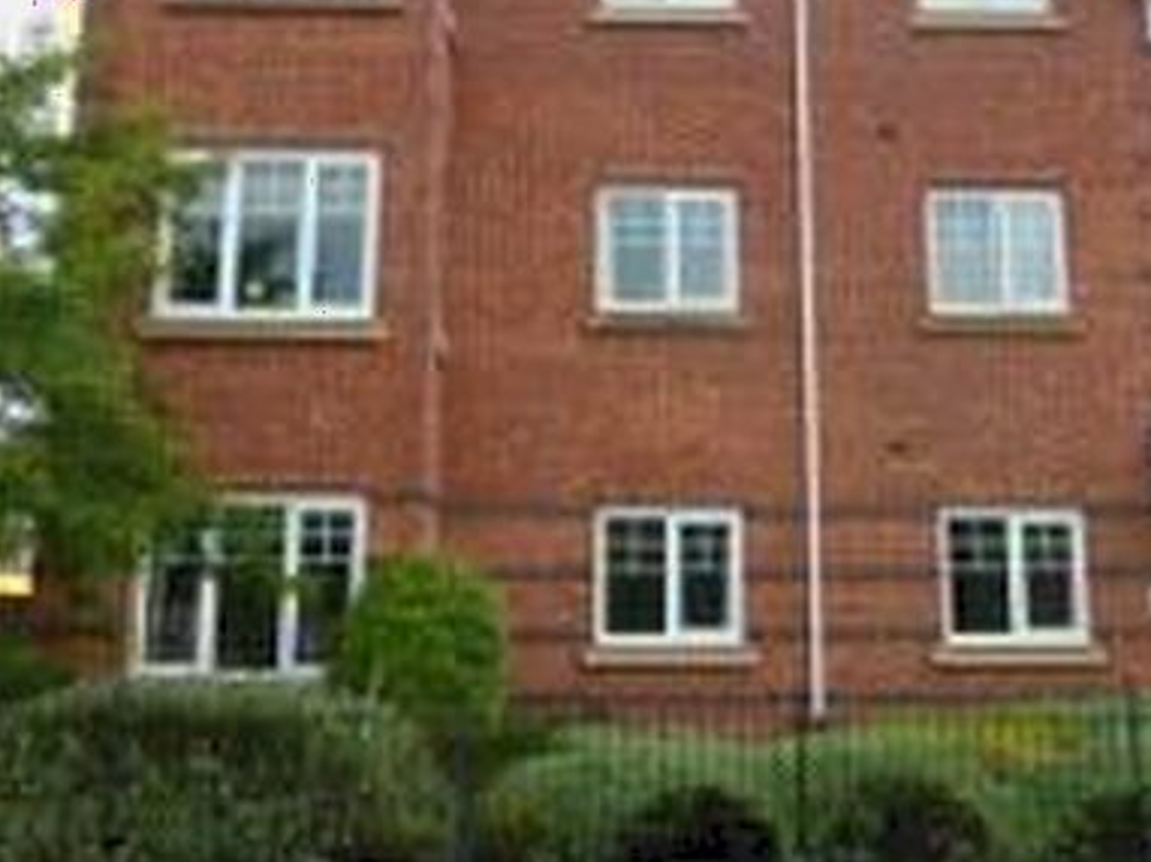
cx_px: 666
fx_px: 1462
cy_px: 318
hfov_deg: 42.8
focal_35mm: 44
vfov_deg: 32.7
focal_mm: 4.3
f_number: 4
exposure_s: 1/125
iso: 100
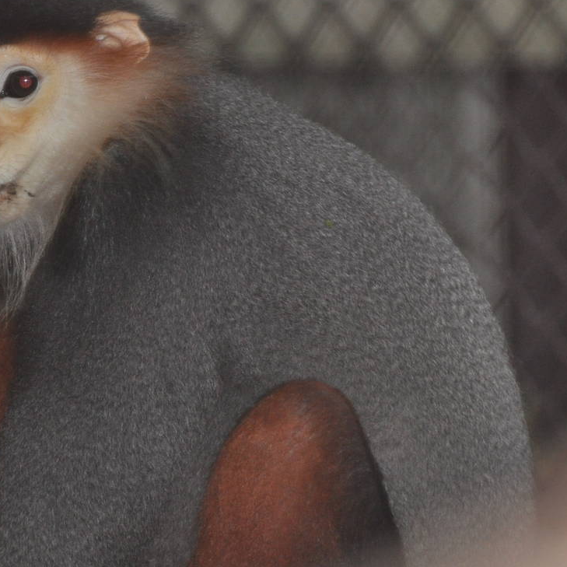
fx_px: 10098
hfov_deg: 3.2
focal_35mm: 545
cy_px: 234
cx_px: 67
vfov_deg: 3.2
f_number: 5.3
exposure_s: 1/60
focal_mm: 195
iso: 800
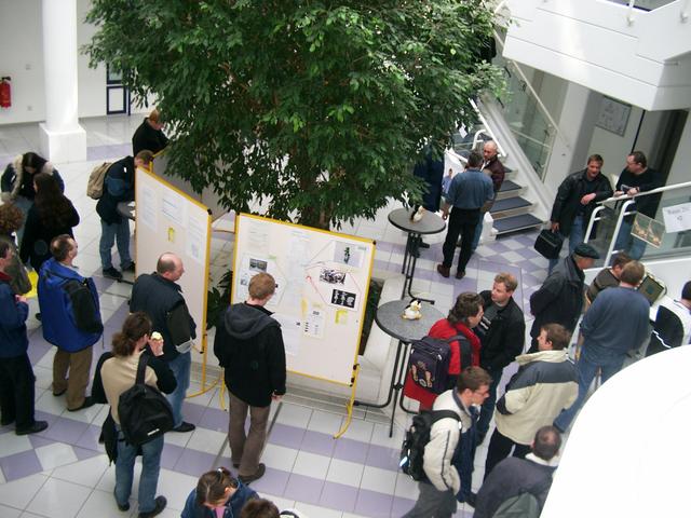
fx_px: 739
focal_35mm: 37
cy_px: 259
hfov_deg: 50.1
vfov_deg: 38.7
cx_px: 346
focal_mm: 7.6
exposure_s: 1/60
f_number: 2.6
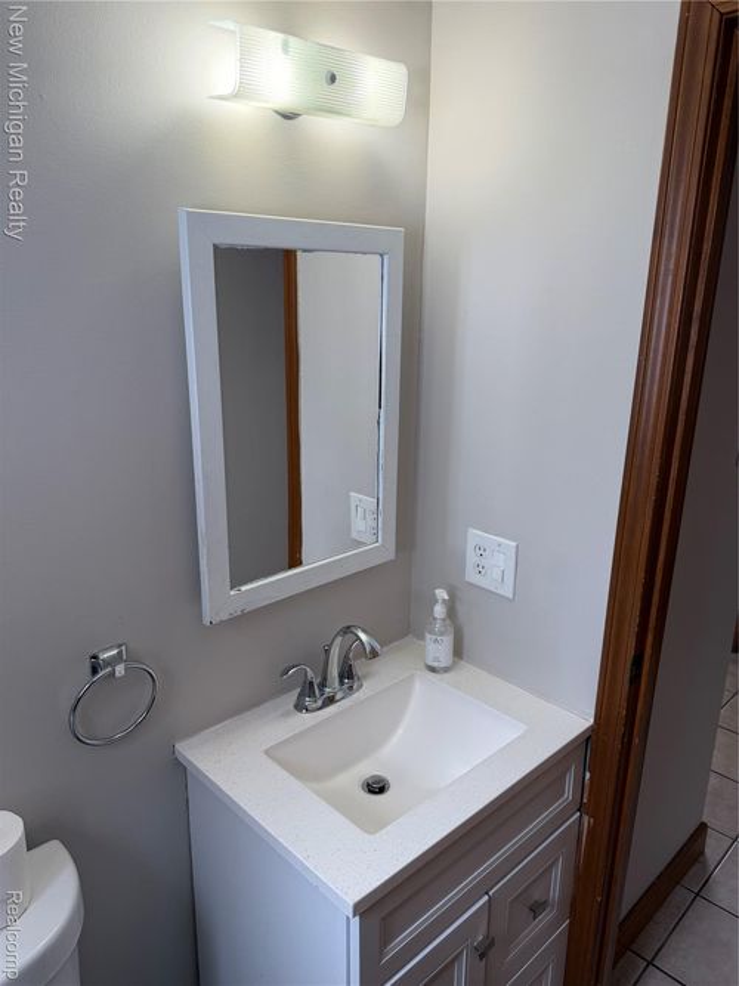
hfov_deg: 56.8
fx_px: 683
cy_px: 493
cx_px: 370
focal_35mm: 24
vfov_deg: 71.6
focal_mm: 6.76
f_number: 1.78
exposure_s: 1/173
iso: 80
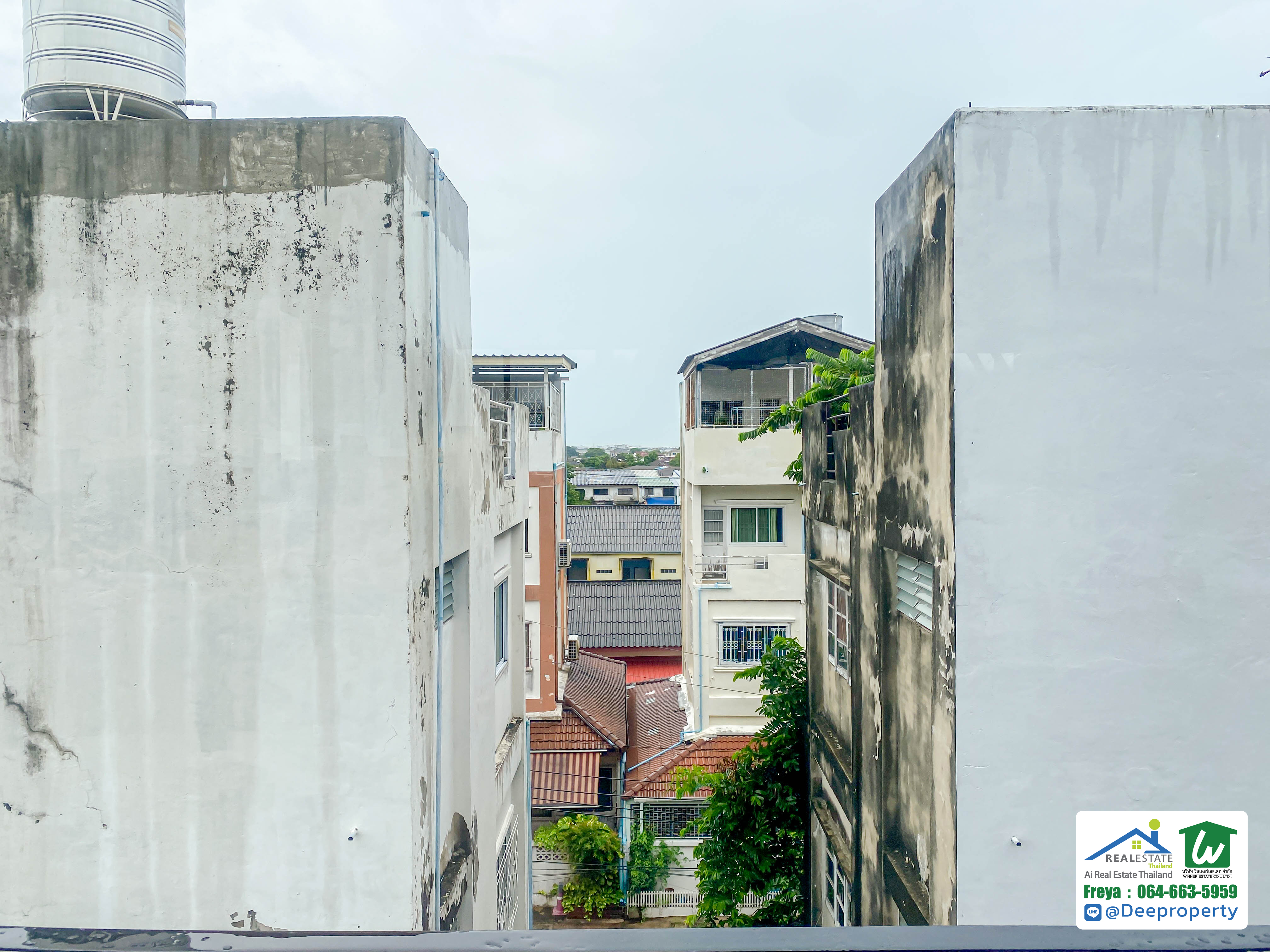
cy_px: 476
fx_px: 954
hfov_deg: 67.3
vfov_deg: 53.1
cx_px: 635
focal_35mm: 26
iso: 32
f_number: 1.8
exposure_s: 1/2500
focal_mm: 4.25
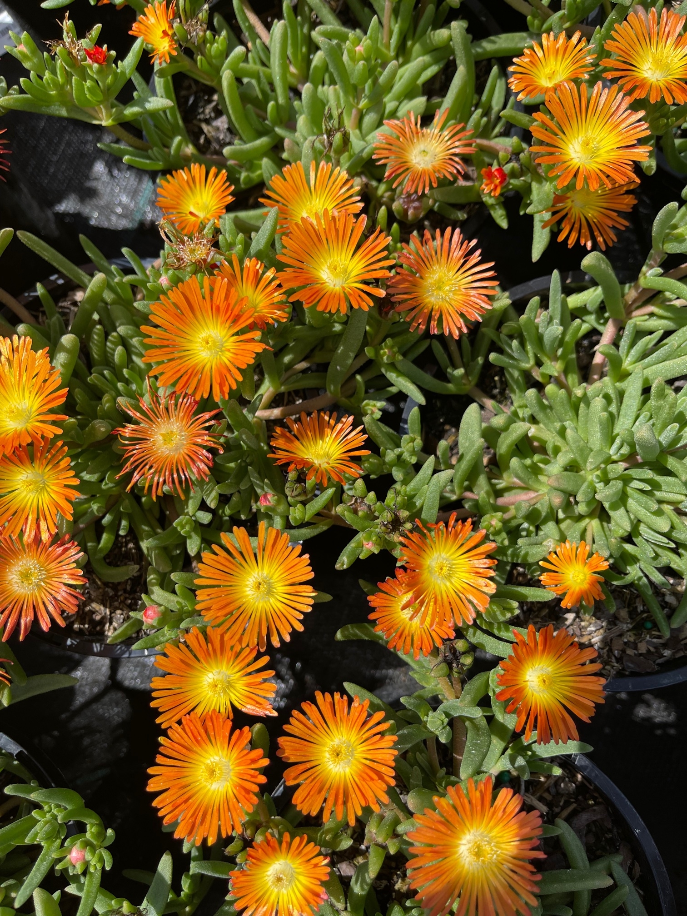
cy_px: 458
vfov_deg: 67.3
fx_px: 688
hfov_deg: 53.1
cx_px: 344
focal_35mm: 26
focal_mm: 5.1
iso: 32
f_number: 1.6
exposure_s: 1/3086
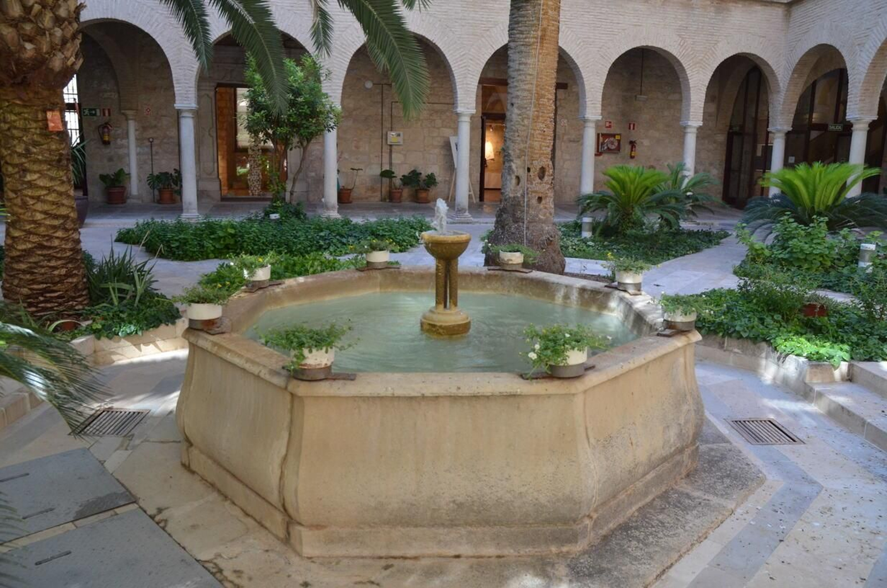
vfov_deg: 47.7
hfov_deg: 67.5
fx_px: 664
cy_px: 294
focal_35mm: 27
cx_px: 444
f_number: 7.1
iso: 800
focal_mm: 18
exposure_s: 1/200
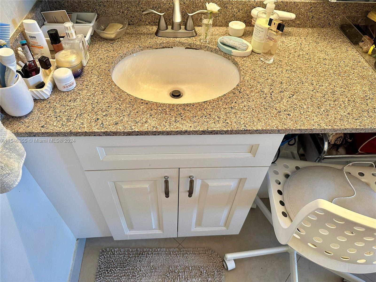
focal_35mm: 24
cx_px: 188
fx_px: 261
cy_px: 141
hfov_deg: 71.6
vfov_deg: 56.8
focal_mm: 6.86
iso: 200
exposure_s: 1/60
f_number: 1.78
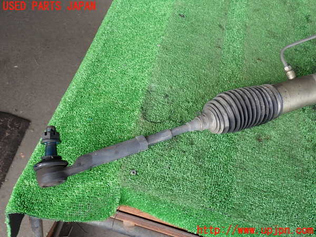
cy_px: 118
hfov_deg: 51.4
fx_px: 329
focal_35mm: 36
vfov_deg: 39.7
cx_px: 158
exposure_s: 1/80
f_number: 2.5
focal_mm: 6.37
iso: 100
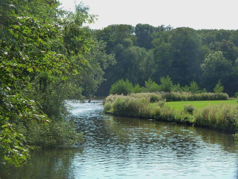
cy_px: 90
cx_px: 119
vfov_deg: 13.3
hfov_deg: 17.7
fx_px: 763
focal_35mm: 111
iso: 125
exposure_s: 1/250
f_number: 4.4
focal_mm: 18.2
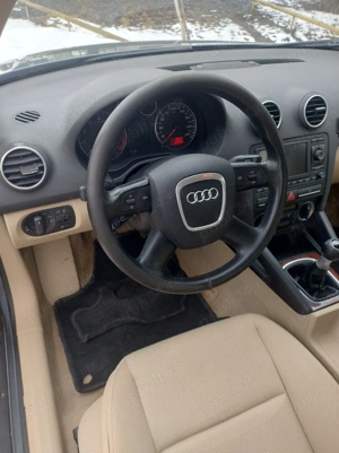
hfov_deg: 54.8
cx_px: 170
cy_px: 226
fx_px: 327
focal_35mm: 25
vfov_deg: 69.4
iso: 258
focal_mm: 4.71
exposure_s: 1/100
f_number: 1.7
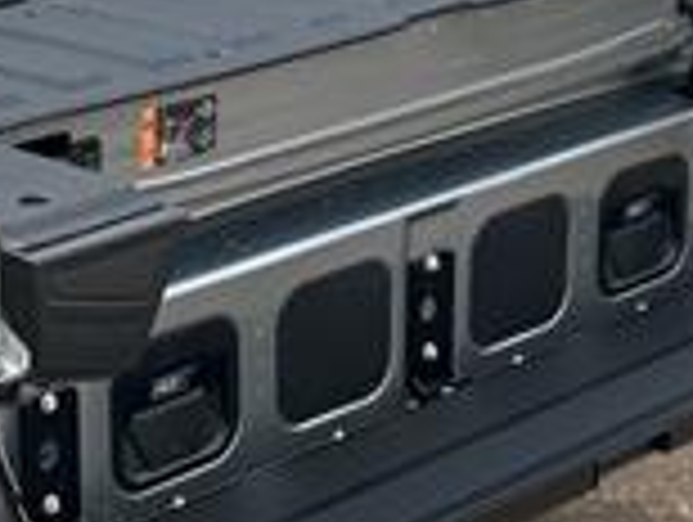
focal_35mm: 108
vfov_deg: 13.6
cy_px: 18
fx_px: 2165
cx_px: -212
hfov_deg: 17.1
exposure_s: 1/478
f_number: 1.5
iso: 50
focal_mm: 5.7
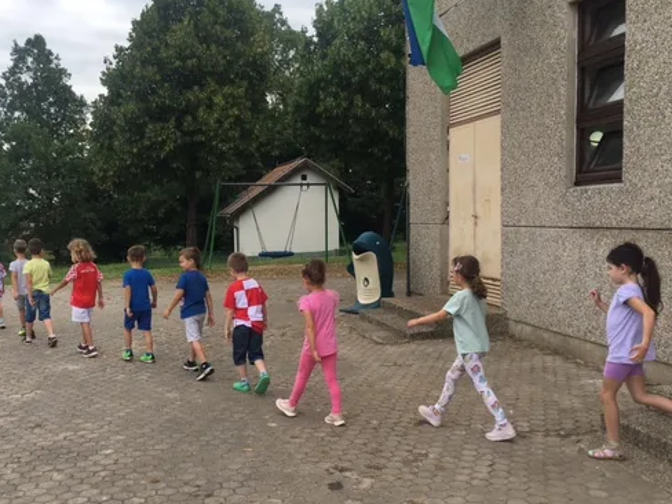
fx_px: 738
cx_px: 300
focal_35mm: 38
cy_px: 284
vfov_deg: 37.7
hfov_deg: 48.9
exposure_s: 1/746
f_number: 2.2
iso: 25
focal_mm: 4.15
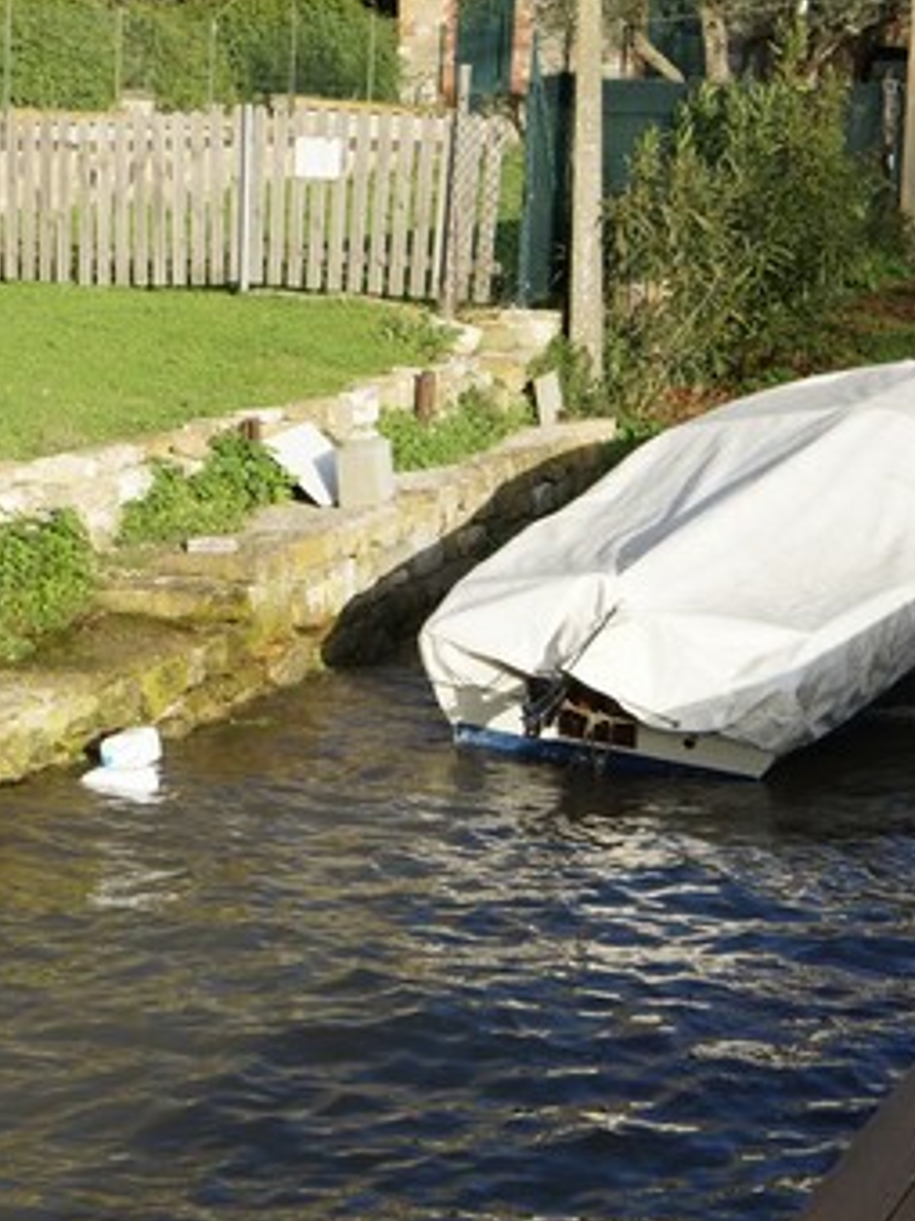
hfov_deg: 17.5
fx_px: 2921
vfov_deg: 23.6
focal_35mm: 83
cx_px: 40
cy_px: 629
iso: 200
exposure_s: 1/250
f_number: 8
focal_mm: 33
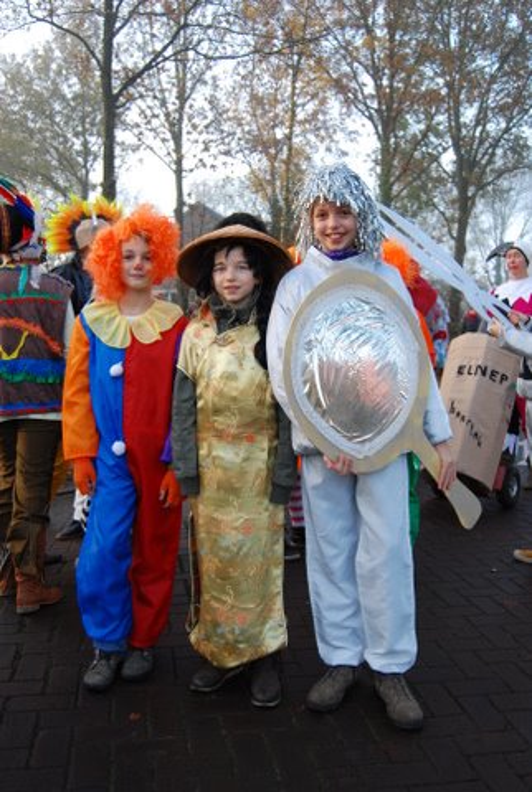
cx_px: 266
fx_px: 761
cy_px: 396
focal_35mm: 34
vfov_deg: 55.0
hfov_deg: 38.5
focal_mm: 23
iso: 200
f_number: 4
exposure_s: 1/125
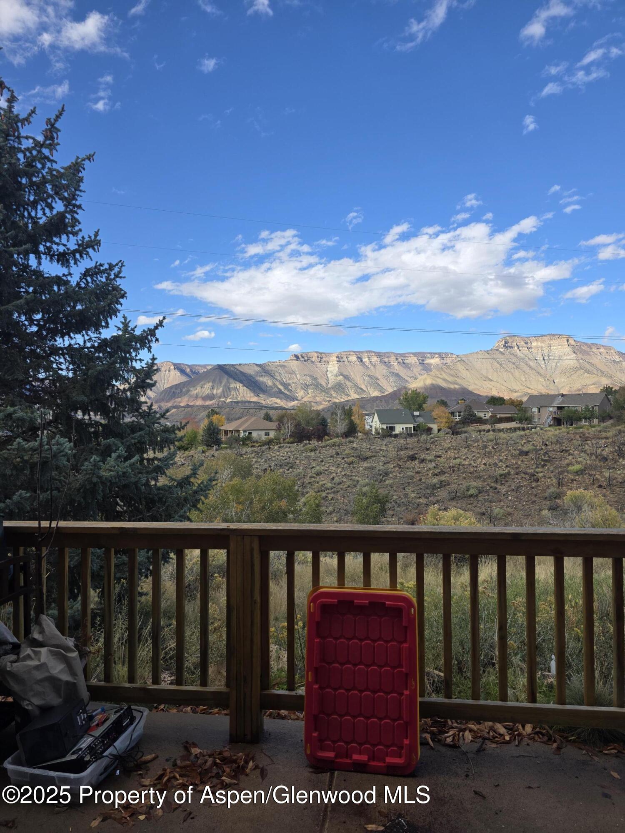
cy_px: 416
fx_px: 554
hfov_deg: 58.9
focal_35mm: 23
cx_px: 312
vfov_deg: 73.9
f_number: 1.7
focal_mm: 6.3
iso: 80
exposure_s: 1/3084
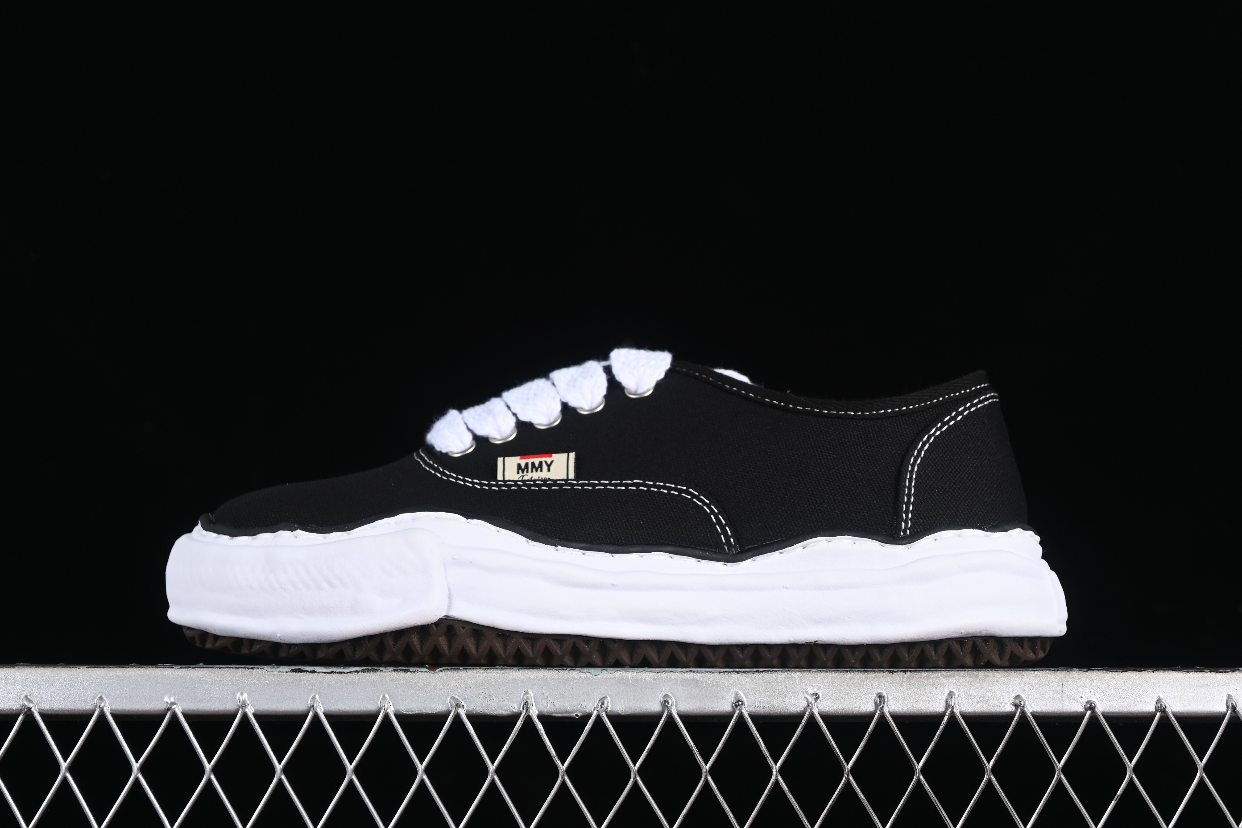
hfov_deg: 27.0
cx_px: 621
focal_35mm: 75
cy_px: 414
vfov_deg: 18.2
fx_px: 2587
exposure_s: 1/60
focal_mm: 50
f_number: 6.3
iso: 160
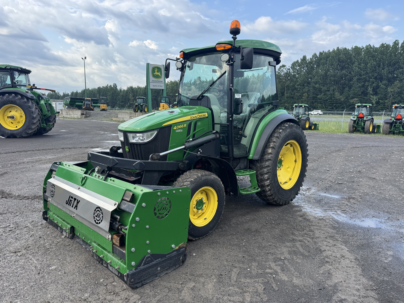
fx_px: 280
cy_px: 152
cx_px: 202
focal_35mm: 24
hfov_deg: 71.6
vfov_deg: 56.8
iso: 80
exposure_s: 1/1193
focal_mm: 6.76
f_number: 1.78
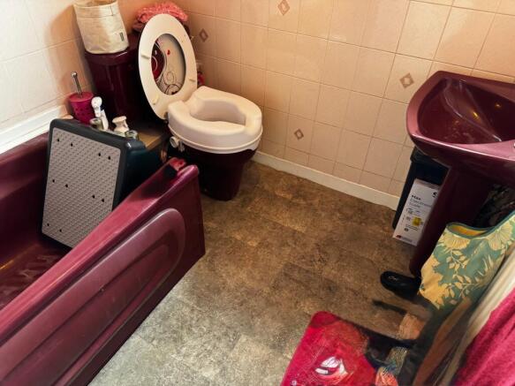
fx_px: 357
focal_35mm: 24
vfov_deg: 56.8
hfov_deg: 71.6
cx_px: 258
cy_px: 193
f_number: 1.78
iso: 640
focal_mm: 6.76
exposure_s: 1/50
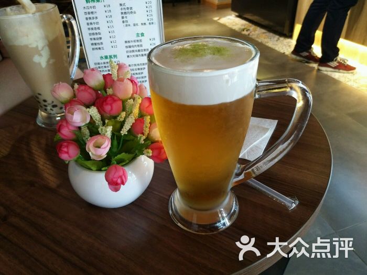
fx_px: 276
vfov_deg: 53.1
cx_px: 184
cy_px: 138
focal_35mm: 26
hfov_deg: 67.3
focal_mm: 3.88
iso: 200
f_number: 2
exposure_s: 1/33.3
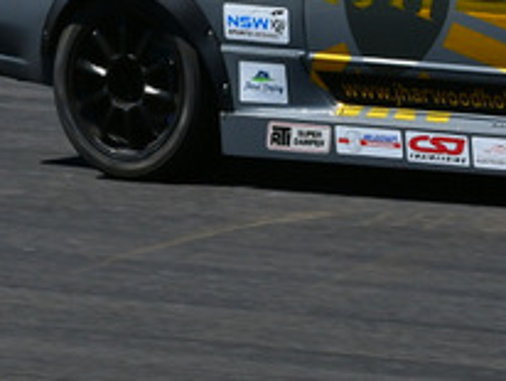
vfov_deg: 1.3
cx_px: 528
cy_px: -194
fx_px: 16361
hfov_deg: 1.8
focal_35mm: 1118
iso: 500
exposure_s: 1/640
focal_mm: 200
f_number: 13
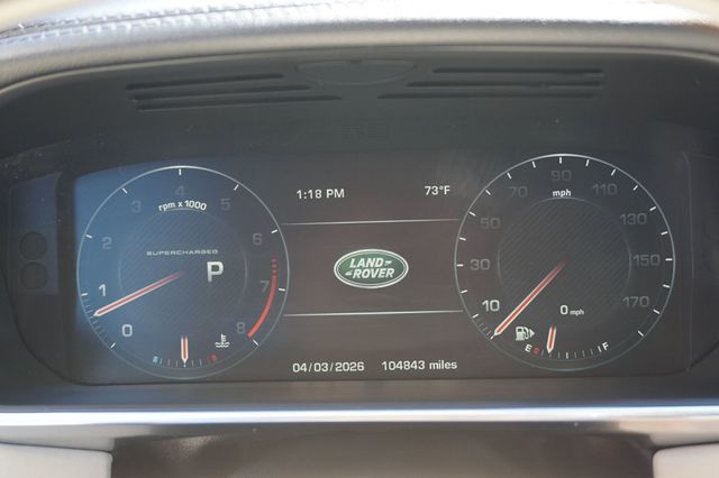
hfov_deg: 47.9
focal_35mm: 40
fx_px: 808
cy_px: 239
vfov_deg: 33.0
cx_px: 360
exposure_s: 1/60
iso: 320
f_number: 4.5
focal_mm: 27
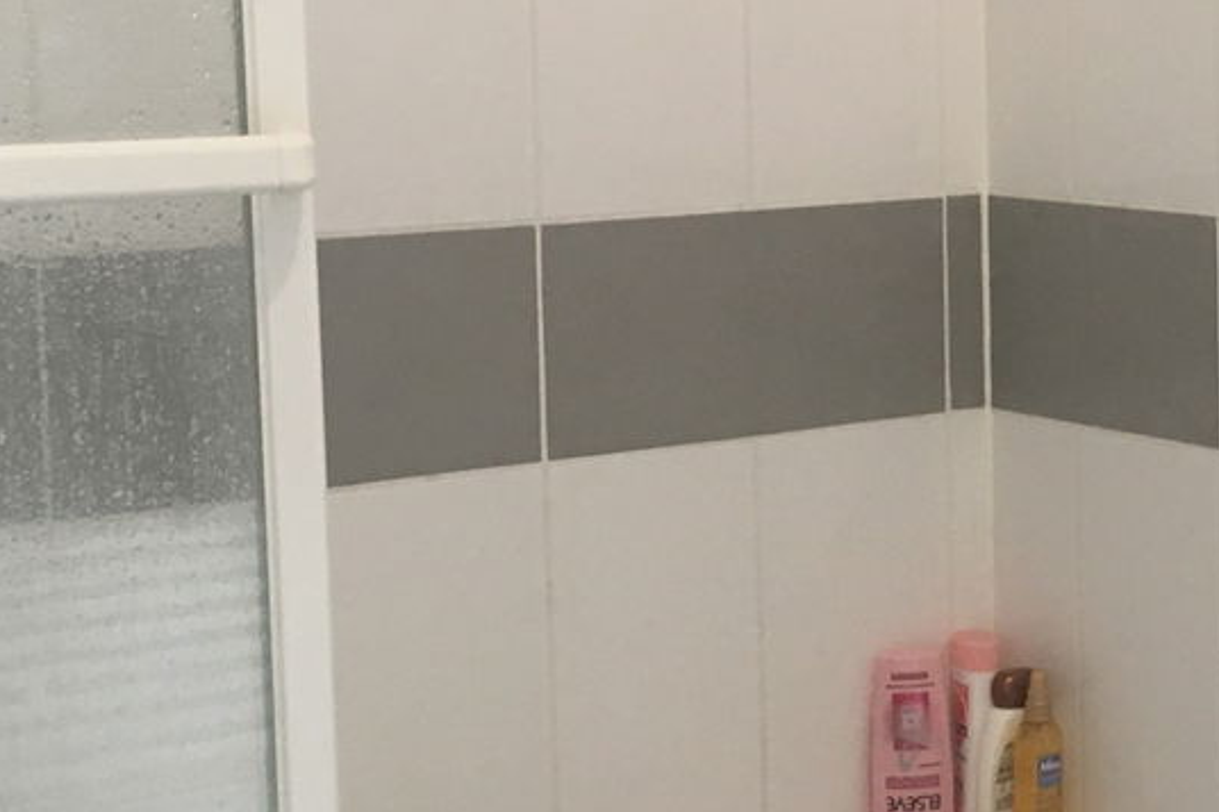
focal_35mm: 90
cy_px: 232
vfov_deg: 15.1
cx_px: 1230
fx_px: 3046
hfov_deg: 21.8
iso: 100
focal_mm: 4.15
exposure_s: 1/33
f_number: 2.2
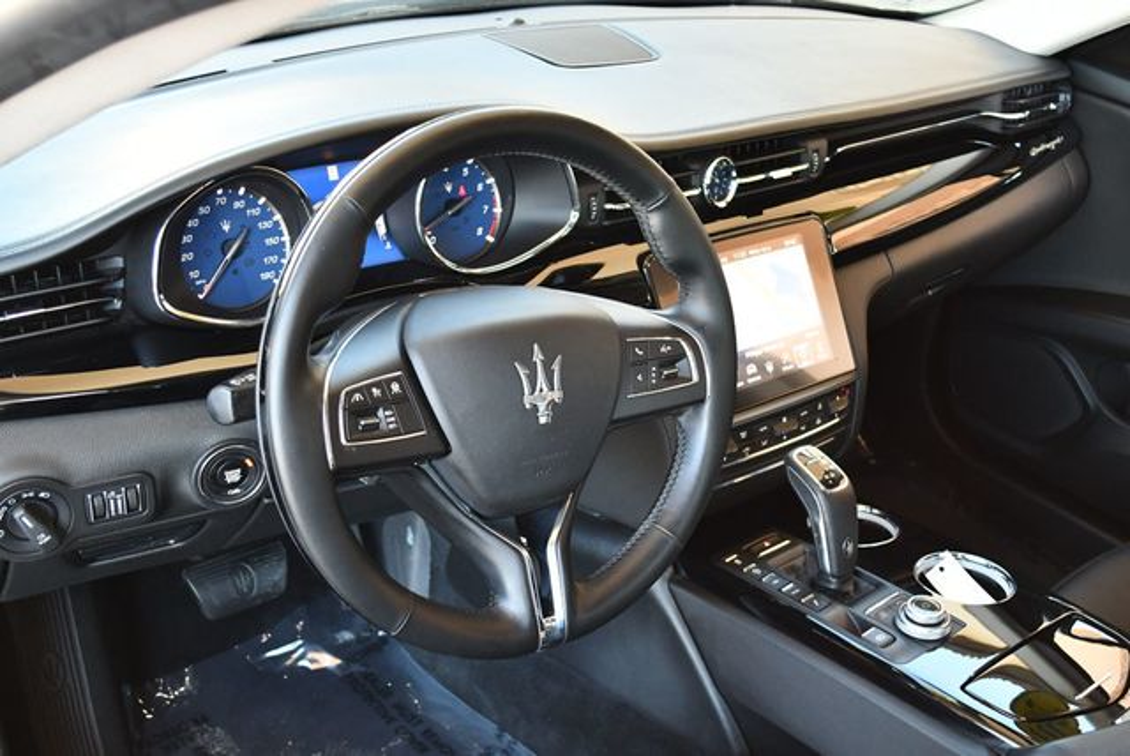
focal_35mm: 40
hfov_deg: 48.4
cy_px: 378
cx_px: 565
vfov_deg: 33.5
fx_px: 1257
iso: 1000
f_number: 3.8
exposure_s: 1/125
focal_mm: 20
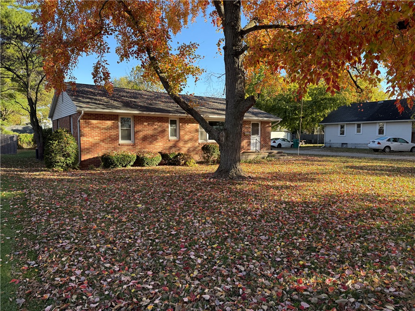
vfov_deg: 56.8
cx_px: 208
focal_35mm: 24
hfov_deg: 71.6
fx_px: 288
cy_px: 156
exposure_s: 1/840
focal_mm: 6.76
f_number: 1.78
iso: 100
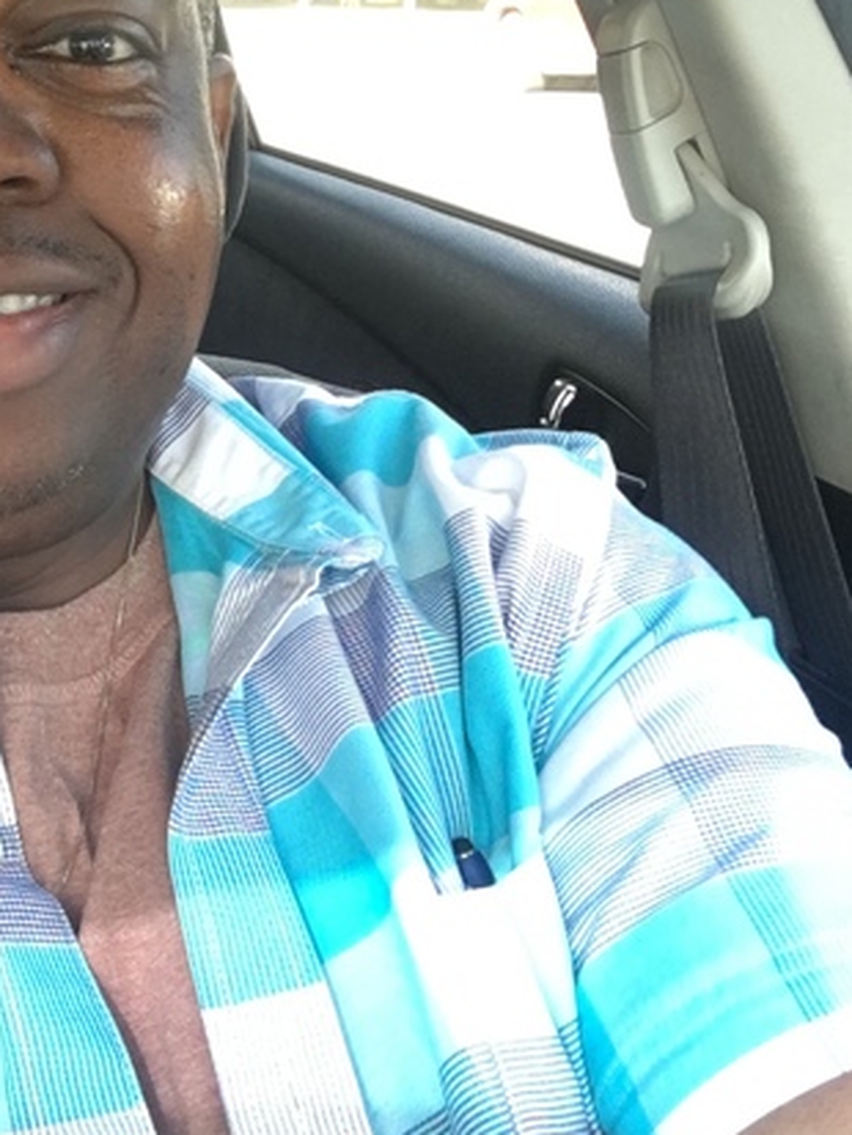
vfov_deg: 32.0
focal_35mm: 60
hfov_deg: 23.9
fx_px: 1968
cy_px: 398
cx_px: 110
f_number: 2.2
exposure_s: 1/120
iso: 64
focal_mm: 2.65
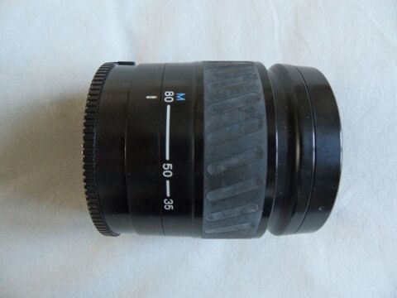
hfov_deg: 71.6
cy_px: 149
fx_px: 275
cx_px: 198
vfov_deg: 56.8
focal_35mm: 24
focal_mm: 3.9
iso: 200
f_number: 3.2
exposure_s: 1/10
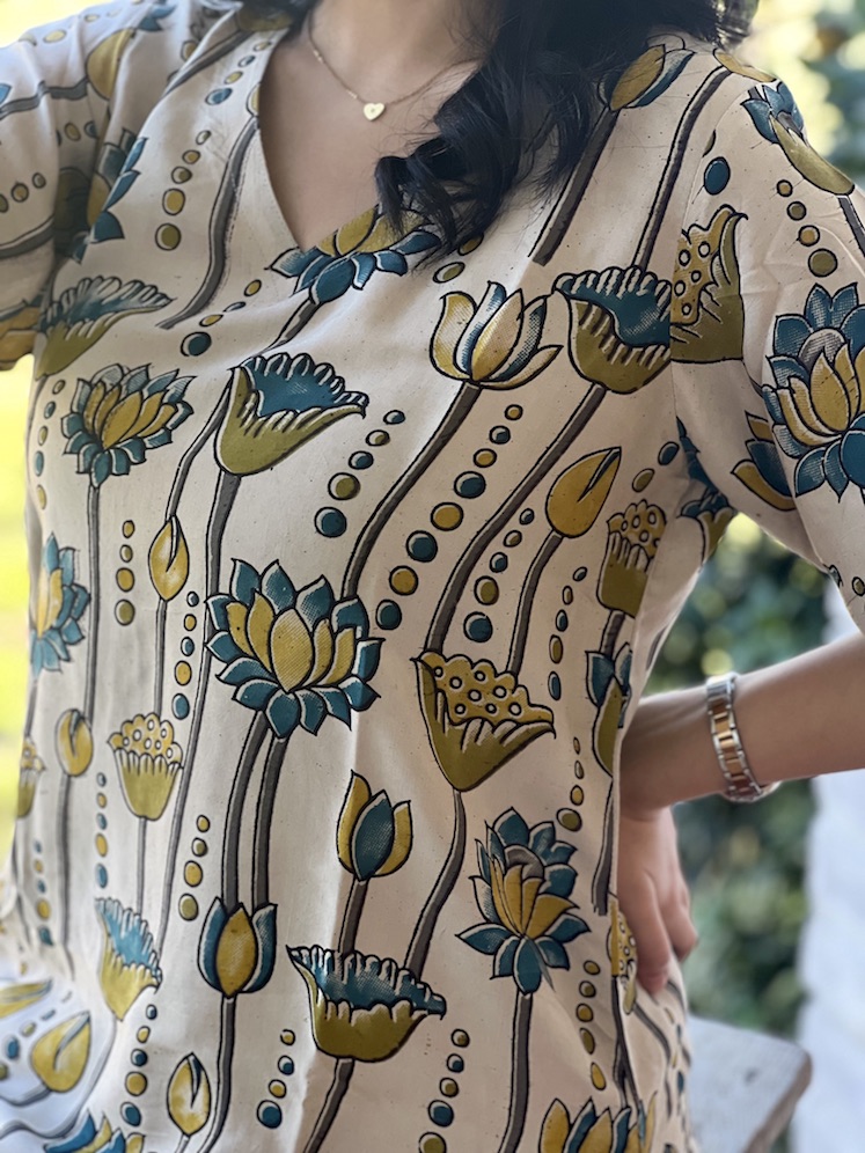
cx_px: 432
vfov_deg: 25.3
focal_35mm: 77
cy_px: 576
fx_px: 2565
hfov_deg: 19.1
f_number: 2.8
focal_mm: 9
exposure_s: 1/121
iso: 125
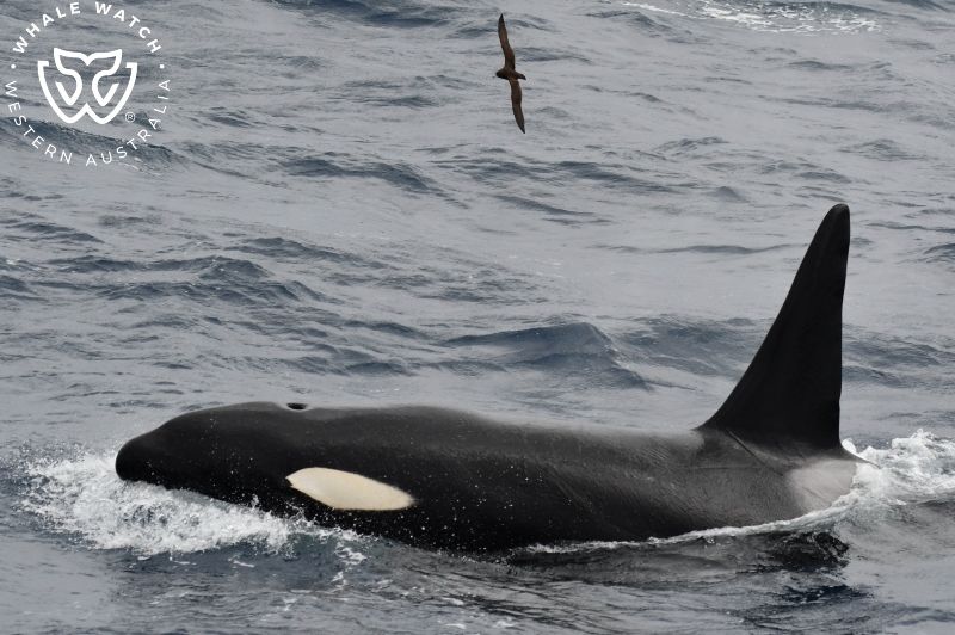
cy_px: 318
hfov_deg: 9.2
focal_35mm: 225
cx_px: 478
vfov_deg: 6.1
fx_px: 5964
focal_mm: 150
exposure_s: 1/2000
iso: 400
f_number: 8
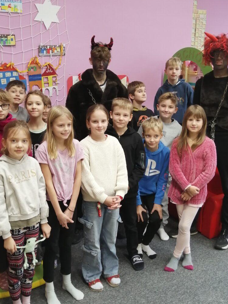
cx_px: 100
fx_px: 378
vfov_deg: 43.9
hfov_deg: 33.5
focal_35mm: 43
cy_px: 151
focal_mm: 3.88
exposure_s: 1/50
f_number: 1.8
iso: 160
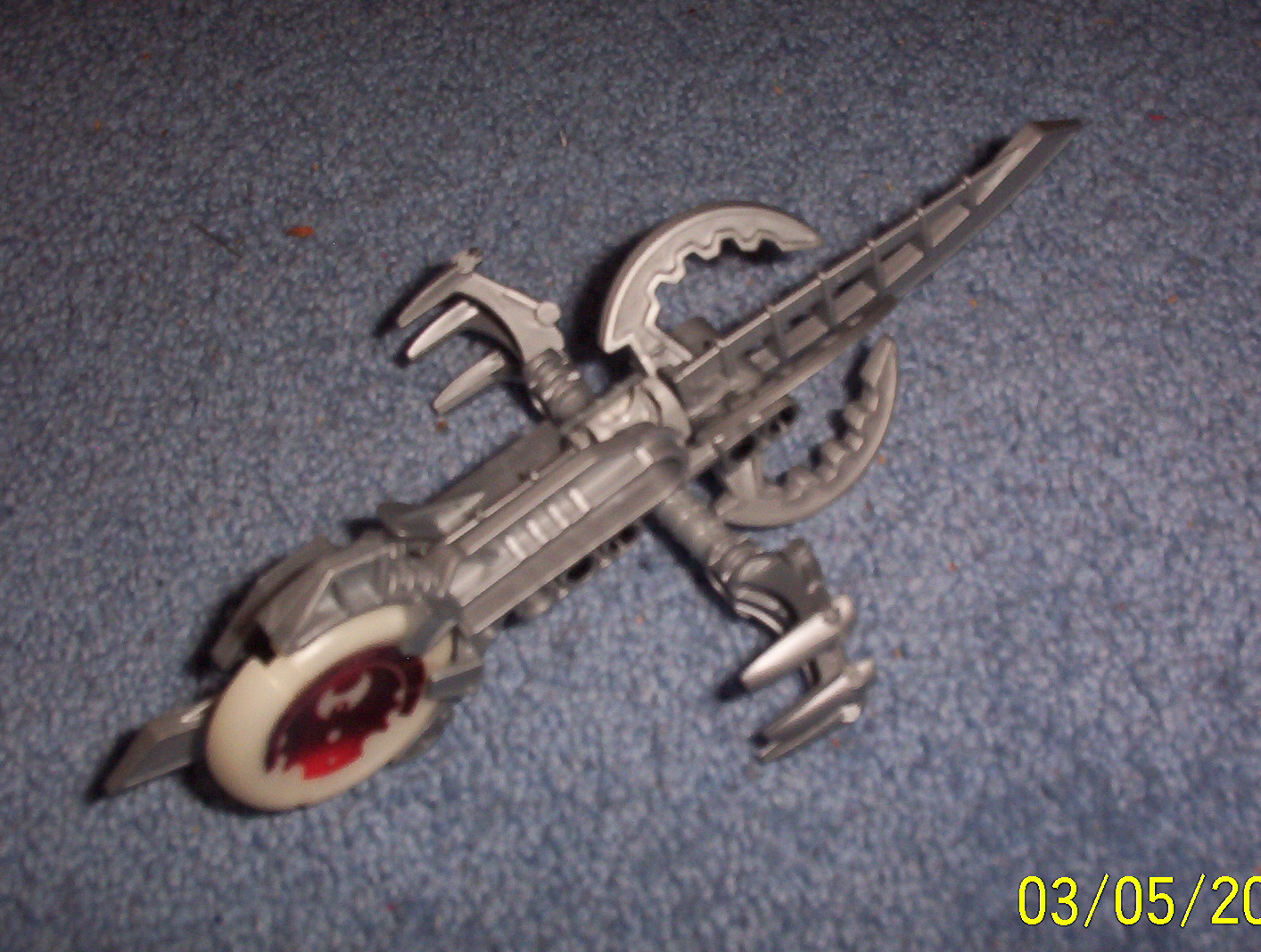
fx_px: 1643
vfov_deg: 32.3
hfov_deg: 41.9
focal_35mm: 45
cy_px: 488
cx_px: 680
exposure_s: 1/30
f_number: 4.5
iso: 140
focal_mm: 6
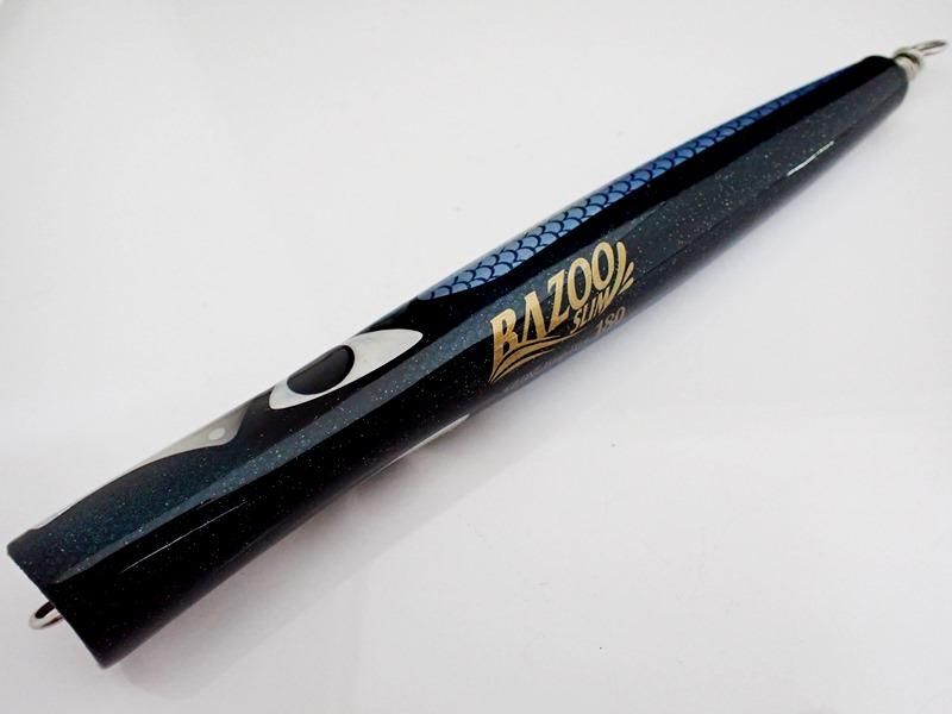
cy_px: 357
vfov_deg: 46.8
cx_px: 476
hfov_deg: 60.0
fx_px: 825
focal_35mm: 30
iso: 800
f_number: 2.3
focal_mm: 5.4
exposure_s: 1/100
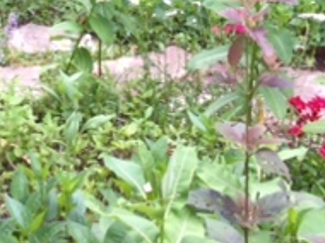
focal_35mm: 108
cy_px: -152
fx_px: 1013
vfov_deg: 12.8
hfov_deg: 18.1
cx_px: 82
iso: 32
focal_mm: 3.3
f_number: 2.4
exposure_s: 1/30
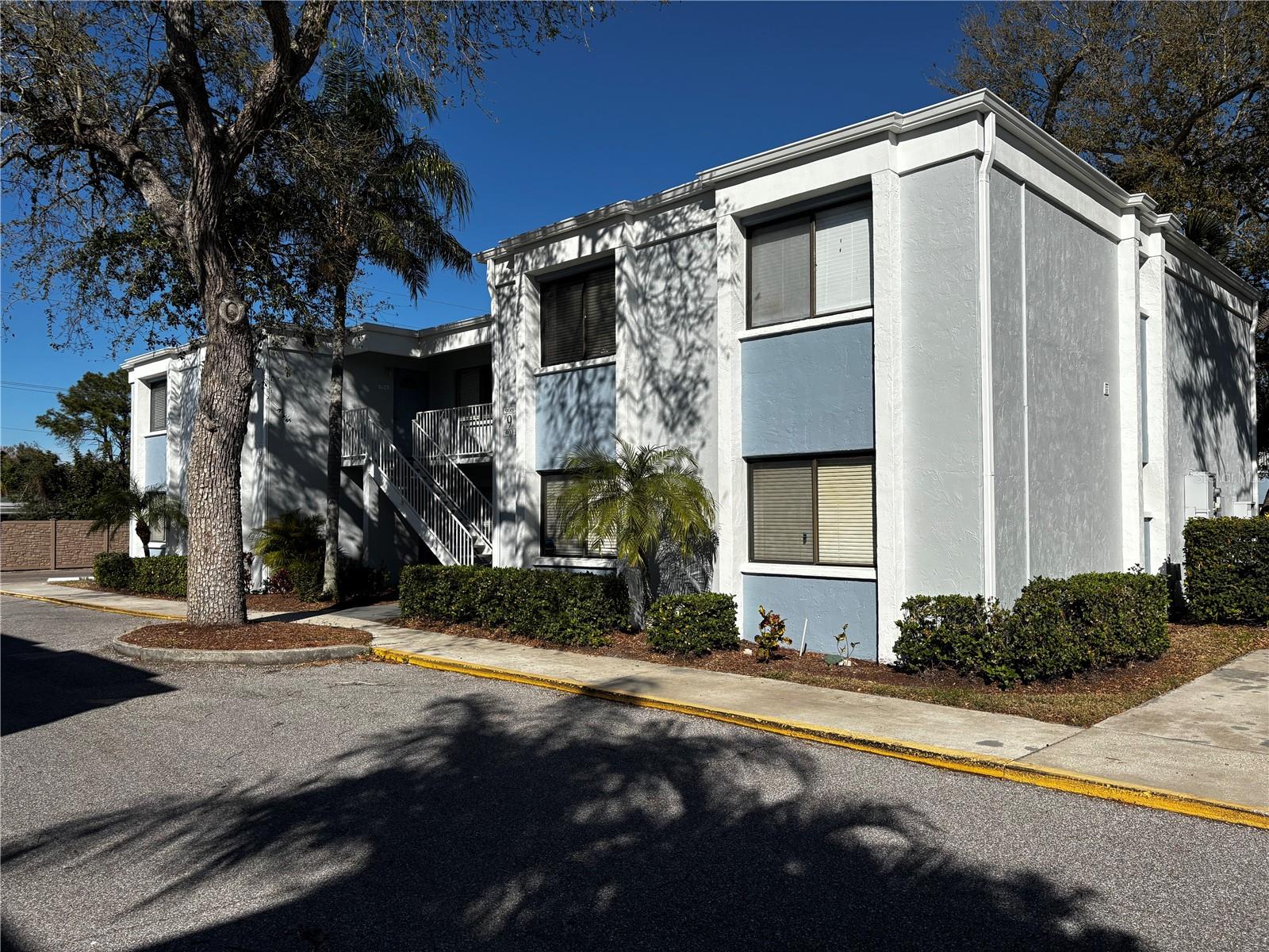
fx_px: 953
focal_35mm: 26
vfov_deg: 53.1
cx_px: 634
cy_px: 476
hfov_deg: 67.3
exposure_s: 1/6711
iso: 50
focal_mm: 5.96
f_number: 1.6
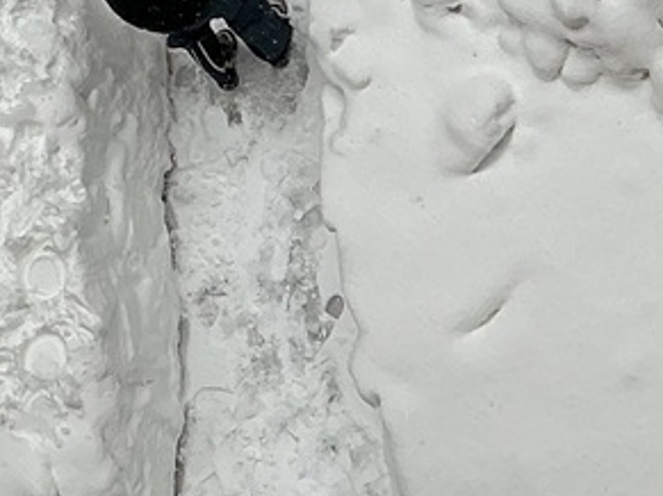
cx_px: -17
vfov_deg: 10.7
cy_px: -275
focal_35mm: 133
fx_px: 2546
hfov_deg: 14.6
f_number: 1.8
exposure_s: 1/2058
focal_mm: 3
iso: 25
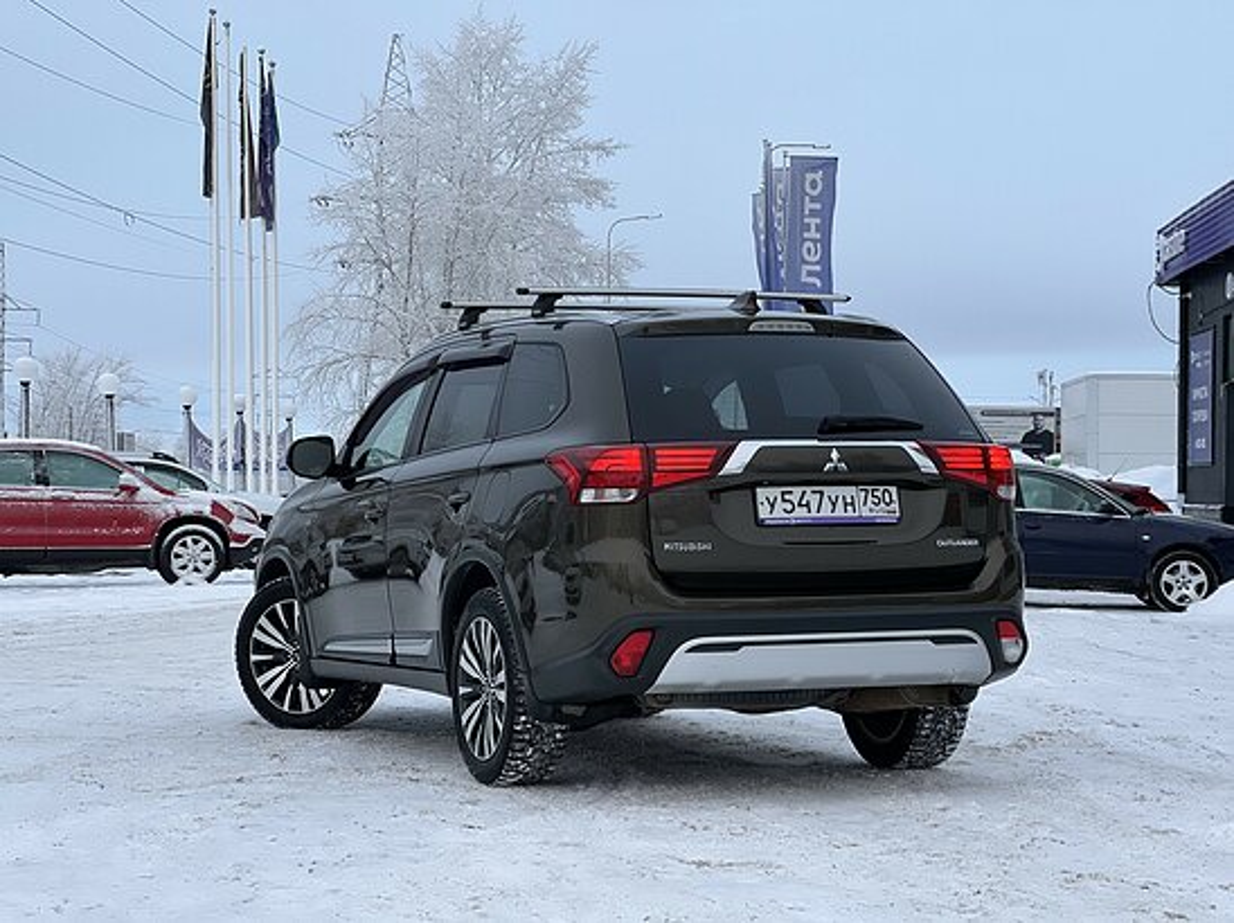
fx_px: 2743
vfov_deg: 19.1
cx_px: 617
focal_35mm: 77
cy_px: 462
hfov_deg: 25.4
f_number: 2.8
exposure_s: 1/121
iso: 50
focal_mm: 9
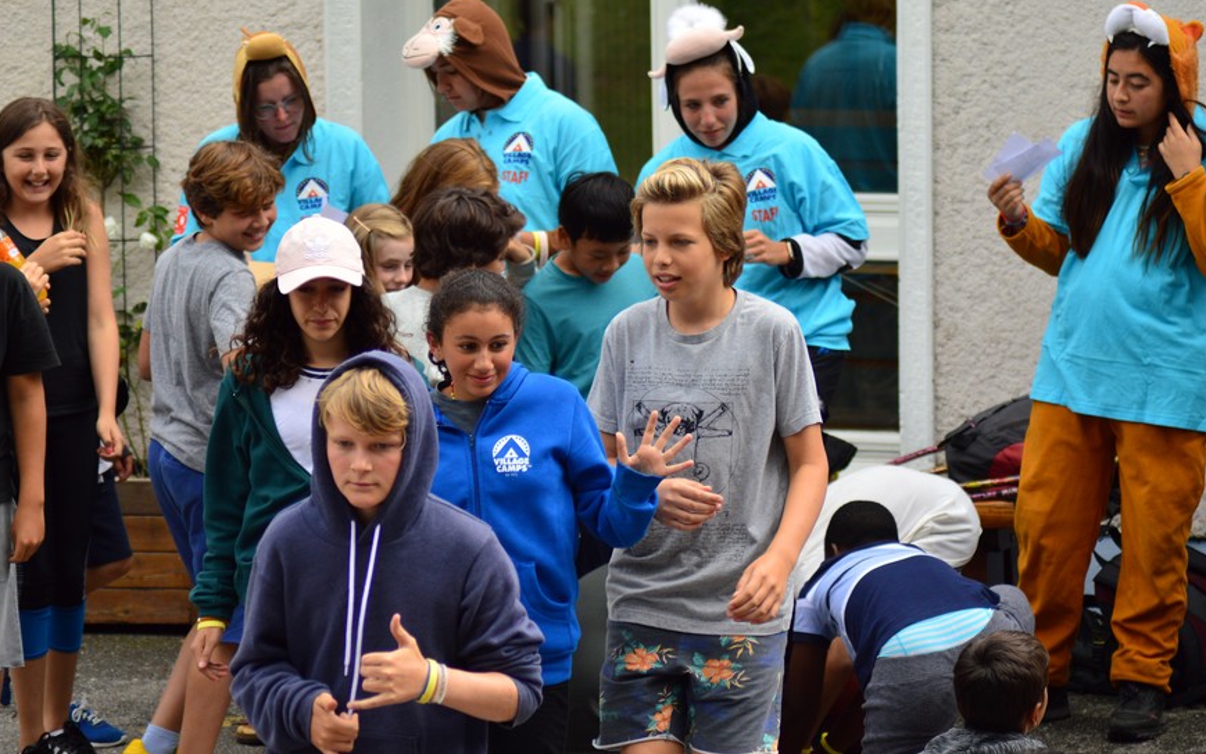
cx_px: 674
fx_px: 6507
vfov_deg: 6.6
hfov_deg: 10.6
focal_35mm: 198
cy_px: 288
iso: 200
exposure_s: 1/500
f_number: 4
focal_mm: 110
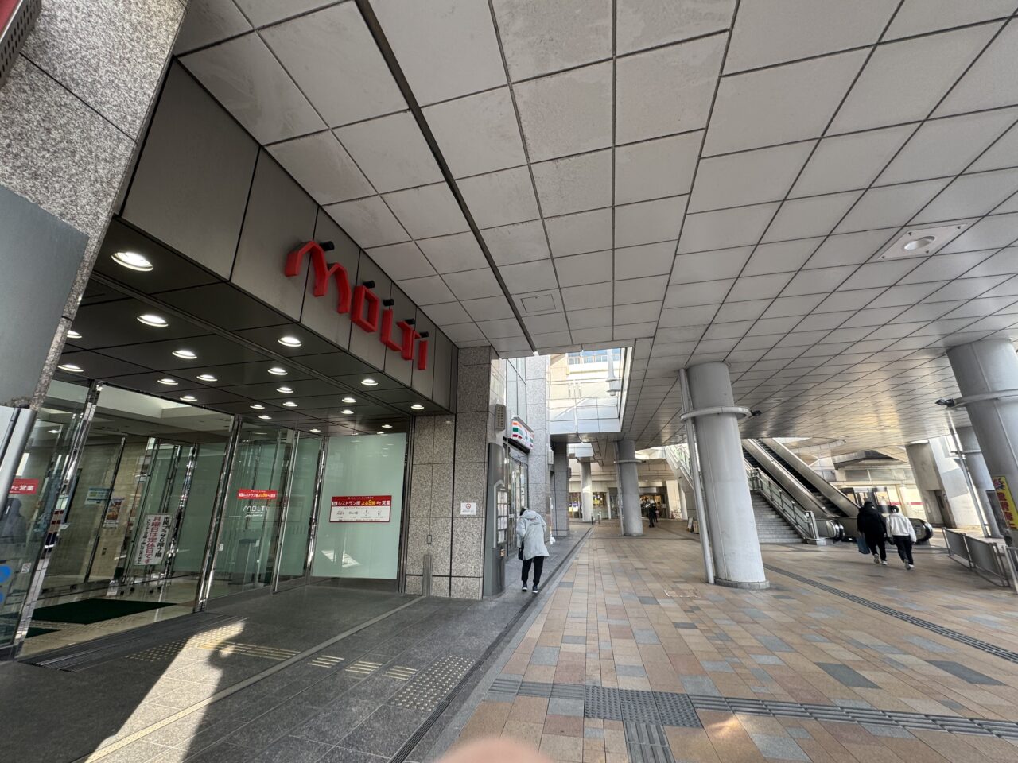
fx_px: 412
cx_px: 509
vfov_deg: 85.7
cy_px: 382
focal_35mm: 14
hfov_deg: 102.1
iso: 40
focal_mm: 2.22
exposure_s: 1/102
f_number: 2.2
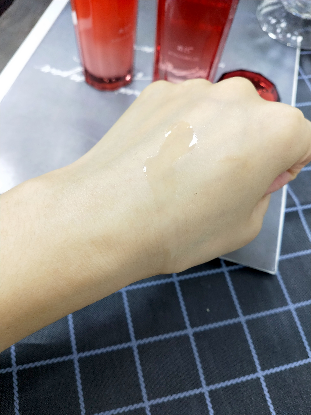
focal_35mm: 23
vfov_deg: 73.9
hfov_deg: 58.9
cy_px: 208
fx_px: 276
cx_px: 156
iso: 157
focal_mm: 3.99
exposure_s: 1/50
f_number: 1.7
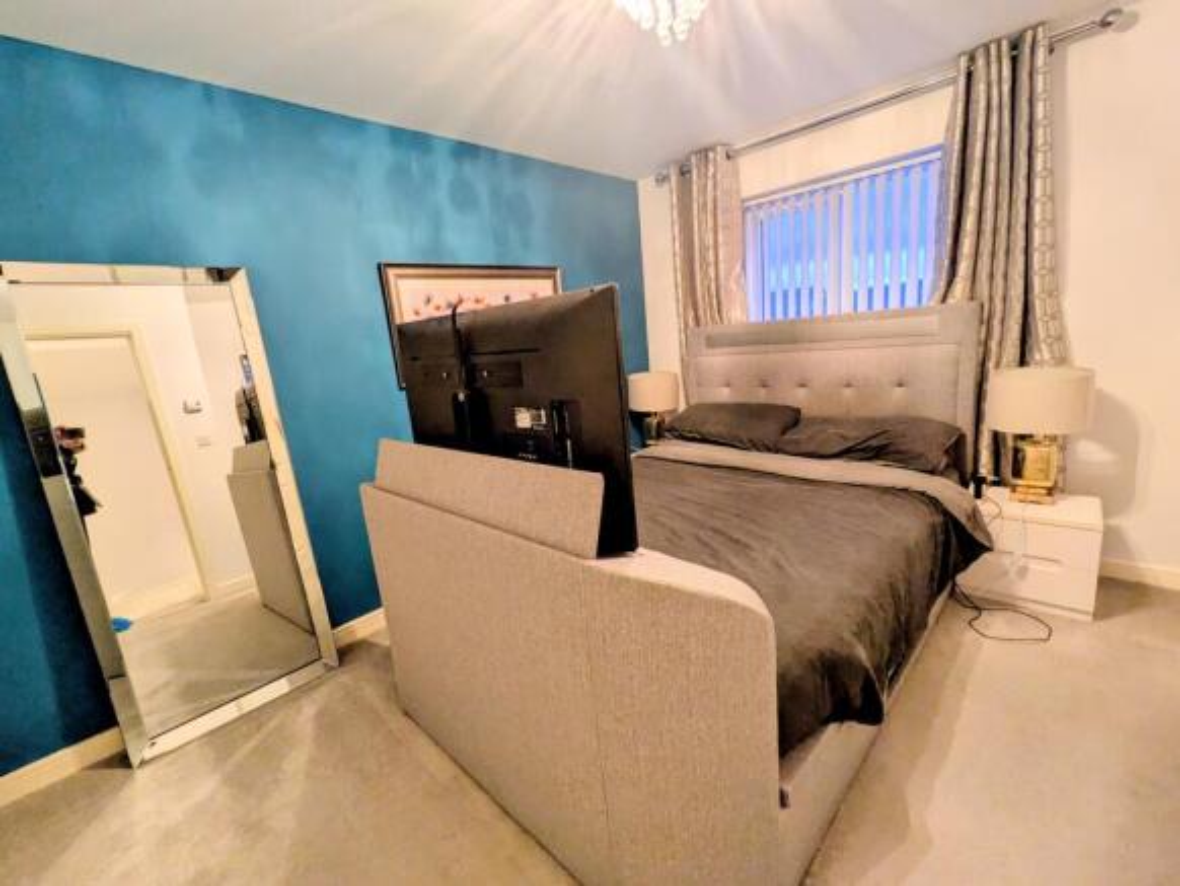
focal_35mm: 14
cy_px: 443
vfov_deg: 85.7
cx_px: 590
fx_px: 477
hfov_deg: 102.0
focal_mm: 1.83
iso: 328
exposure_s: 1/25
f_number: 2.2
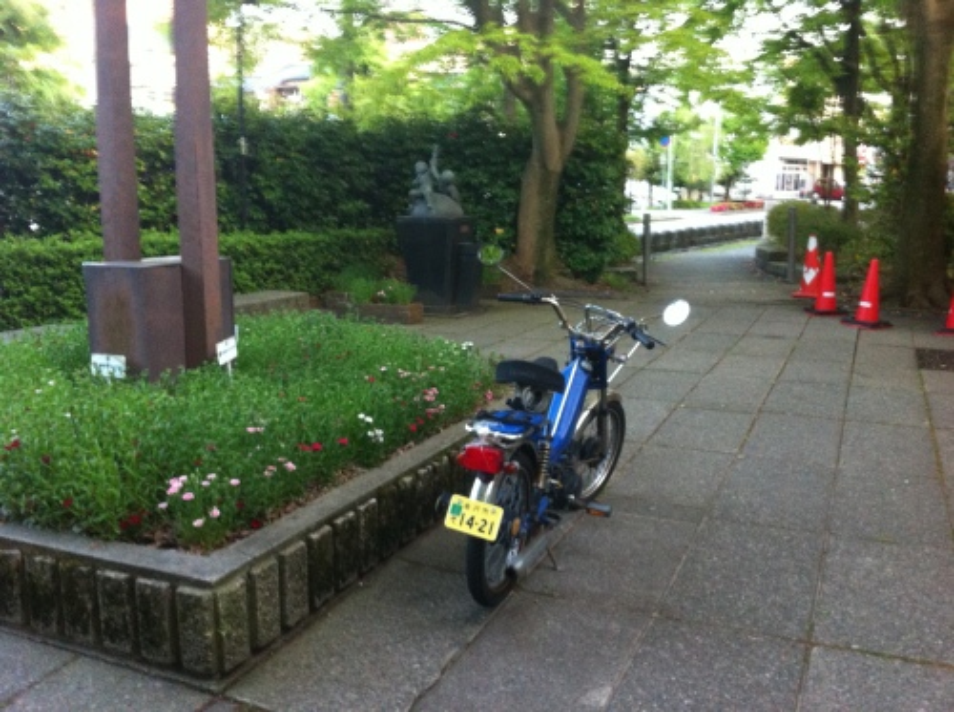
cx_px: 477
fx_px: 963
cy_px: 356
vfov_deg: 40.6
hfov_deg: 52.7
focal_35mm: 35
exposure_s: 1/17
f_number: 2.8
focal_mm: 3.85
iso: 320
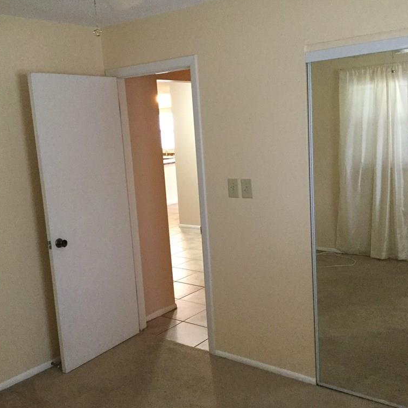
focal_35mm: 37
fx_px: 493
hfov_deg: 44.9
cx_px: 199
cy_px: 203
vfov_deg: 44.9
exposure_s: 1/20
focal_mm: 3.3
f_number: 2.4
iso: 200
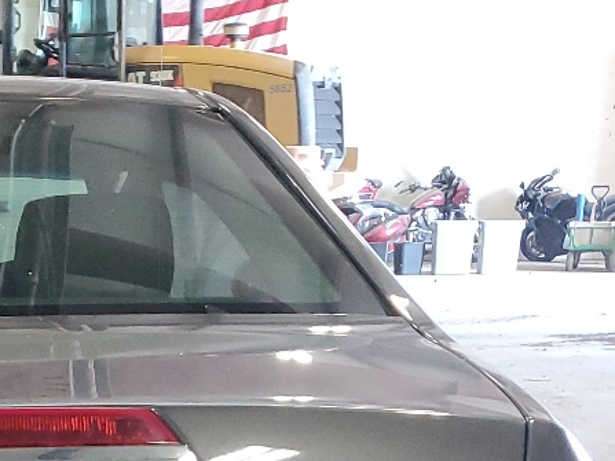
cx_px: -135
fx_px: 1652
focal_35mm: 93
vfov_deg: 14.7
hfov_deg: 19.7
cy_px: 714
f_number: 1.5
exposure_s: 1/60.2
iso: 249
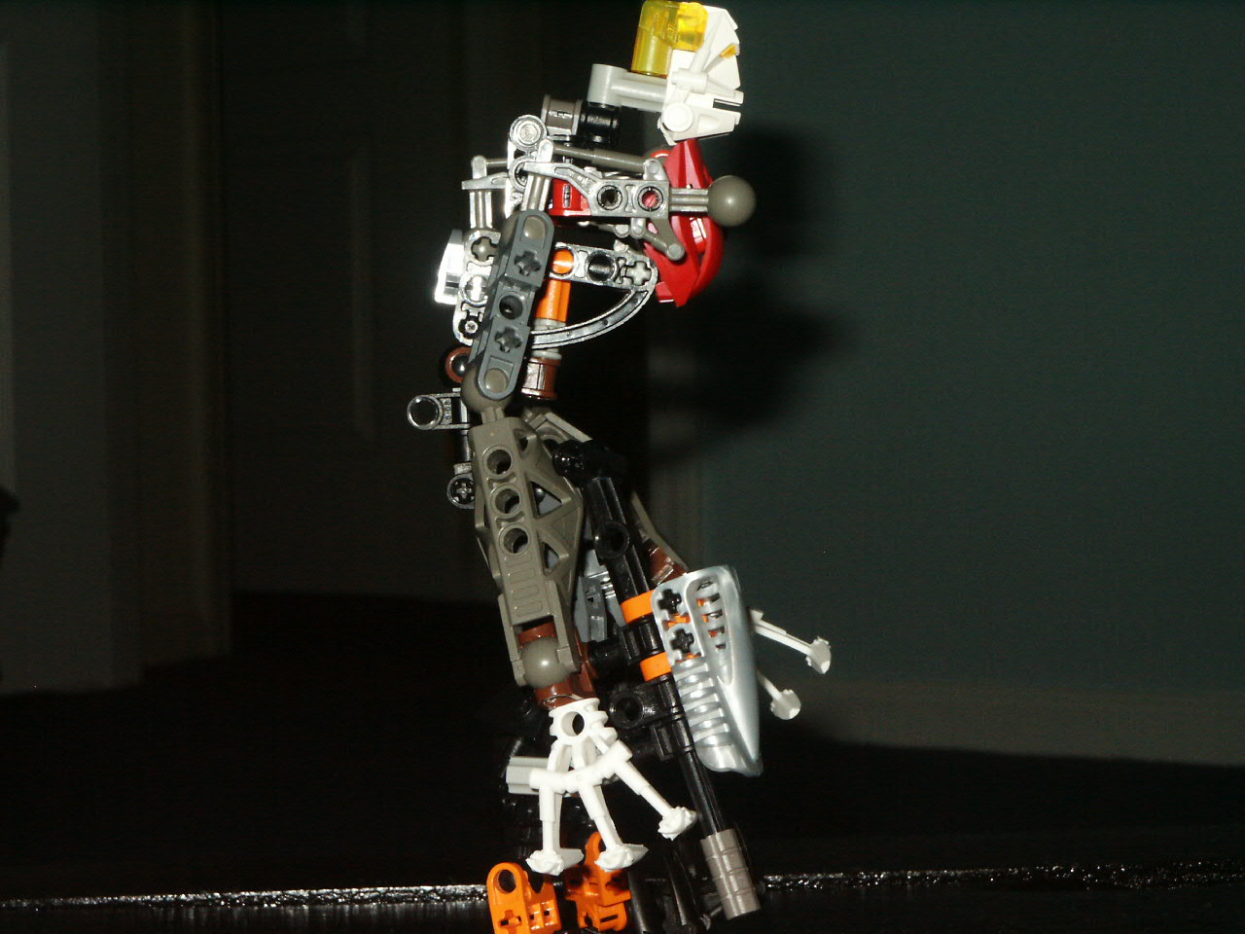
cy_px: 467
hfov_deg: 18.4
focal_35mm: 107
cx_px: 622
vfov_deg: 13.8
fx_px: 3848
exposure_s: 1/90
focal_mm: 21.83
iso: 200
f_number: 8
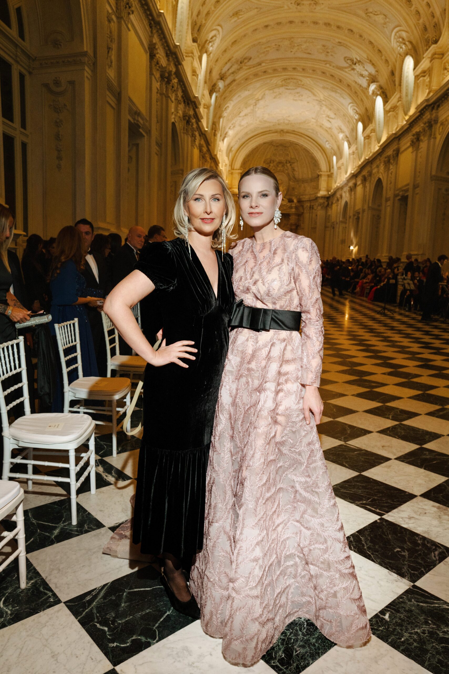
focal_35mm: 28
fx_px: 524
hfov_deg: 46.4
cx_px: 224
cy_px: 337
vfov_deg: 65.5
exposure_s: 1/60
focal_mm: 28
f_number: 6.3
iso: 800
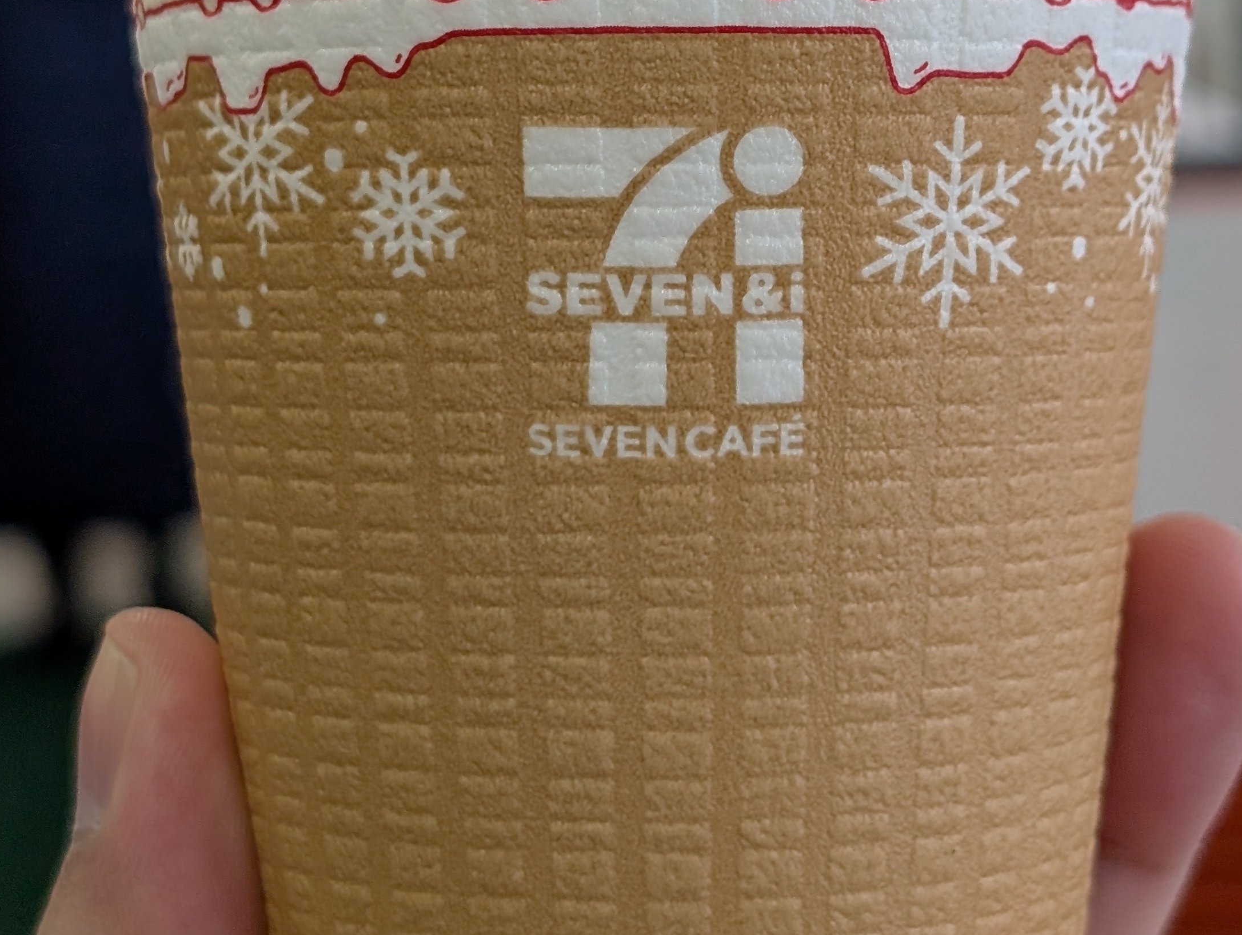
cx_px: 676
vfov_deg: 15.9
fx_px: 3305
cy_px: 61
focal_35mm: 92
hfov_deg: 21.3
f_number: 1.68
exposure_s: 1/154
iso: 21
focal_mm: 6.9
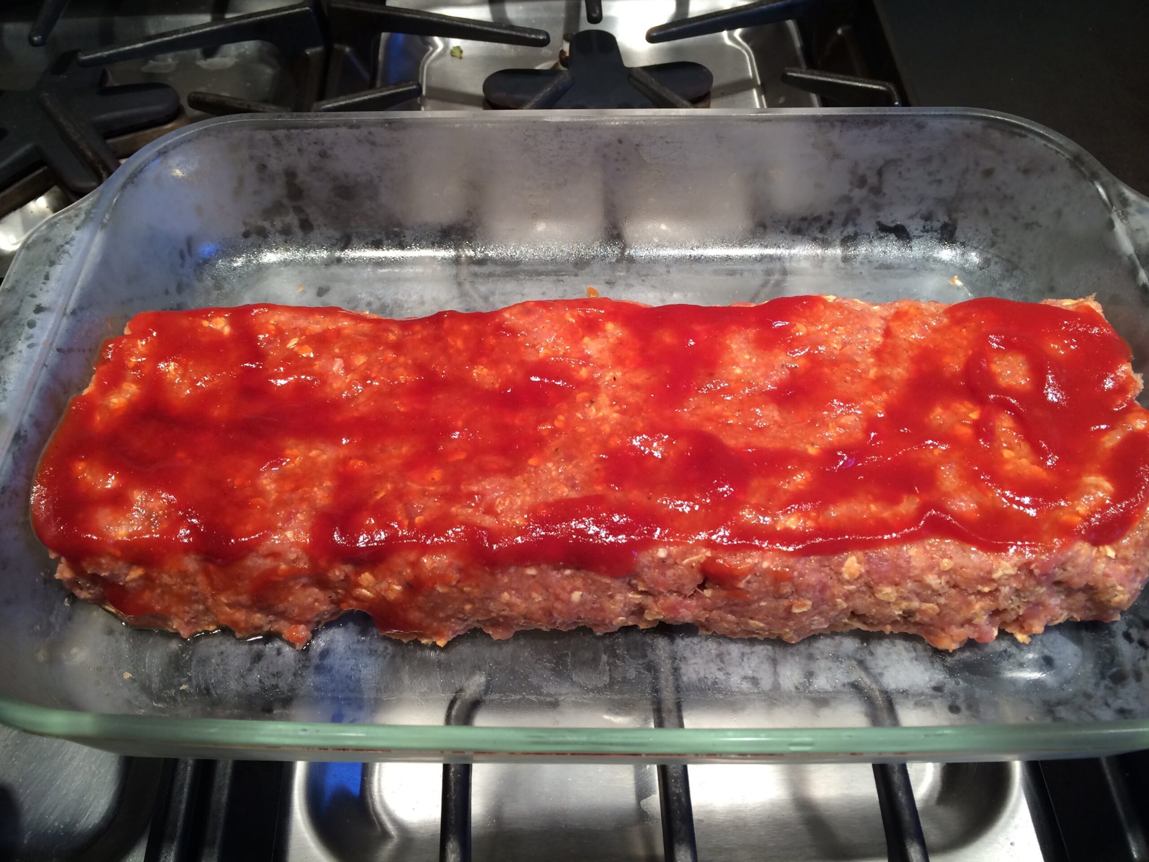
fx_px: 996
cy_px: 431
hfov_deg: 60.0
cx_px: 574
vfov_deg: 46.8
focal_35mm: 30
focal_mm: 4.12
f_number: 2.2
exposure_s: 1/40
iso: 40
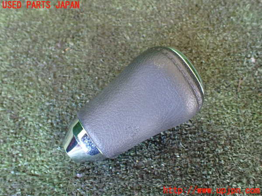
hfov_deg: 60.0
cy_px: 98
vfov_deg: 46.8
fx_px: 227
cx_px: 131
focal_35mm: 30
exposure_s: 1/40
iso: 800
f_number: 2.3
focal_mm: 5.4
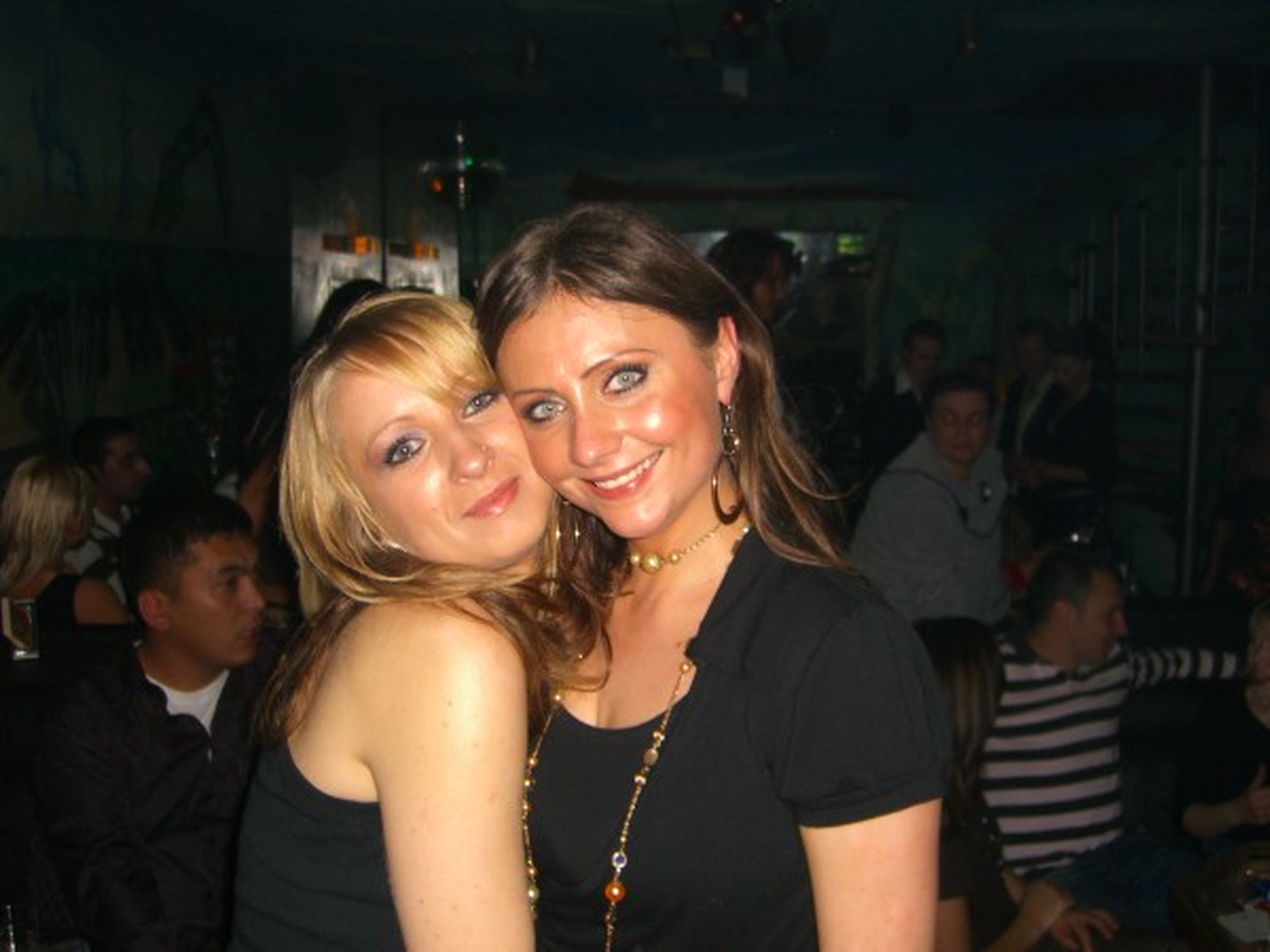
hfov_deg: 49.0
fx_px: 1394
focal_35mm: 38
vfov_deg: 37.7
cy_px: 476
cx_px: 635
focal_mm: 7.9
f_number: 2.8
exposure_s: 1/60
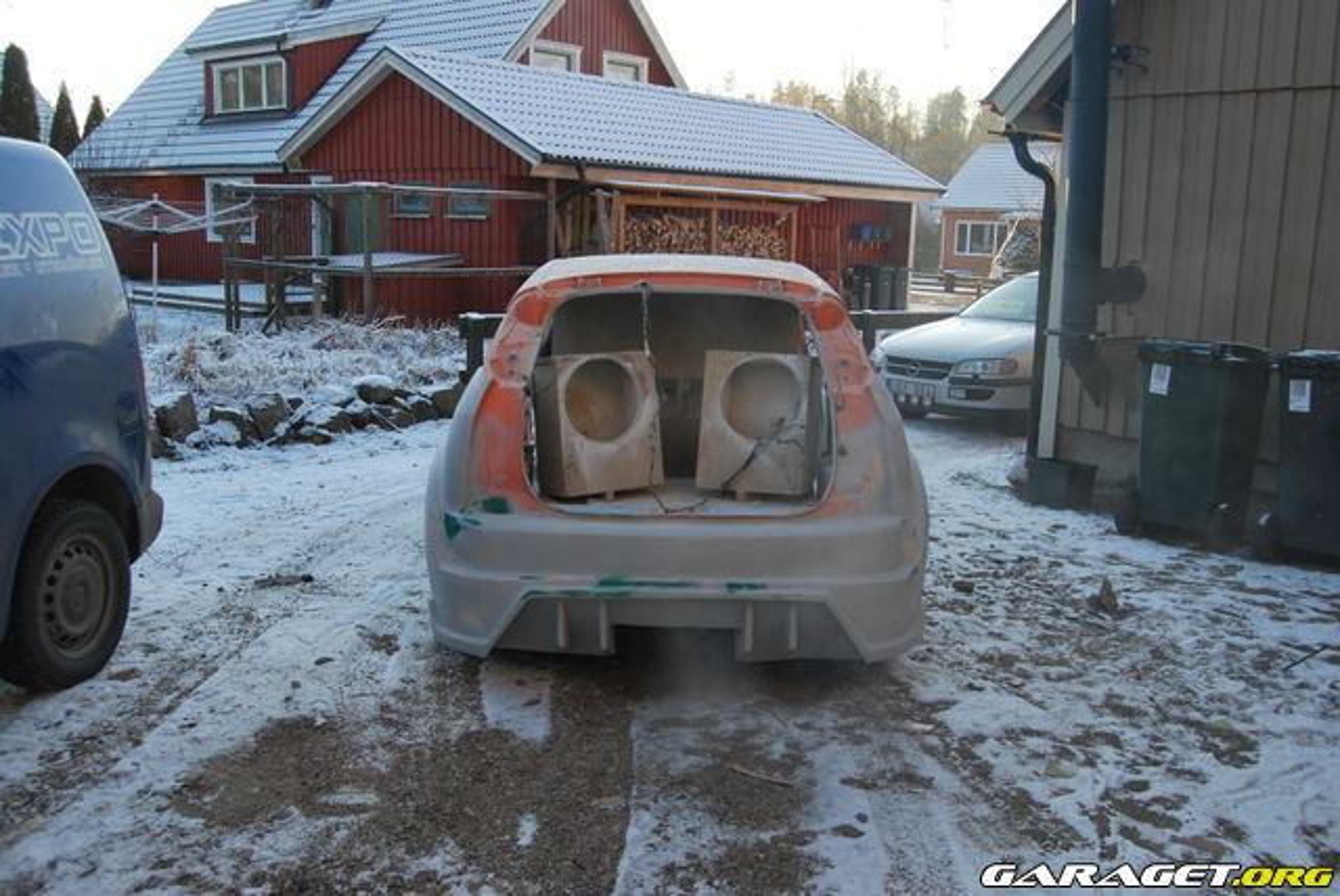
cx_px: 670
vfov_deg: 40.0
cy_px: 448
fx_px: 1229
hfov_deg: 57.2
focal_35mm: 33
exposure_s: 1/125
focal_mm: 22
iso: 125
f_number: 5.6
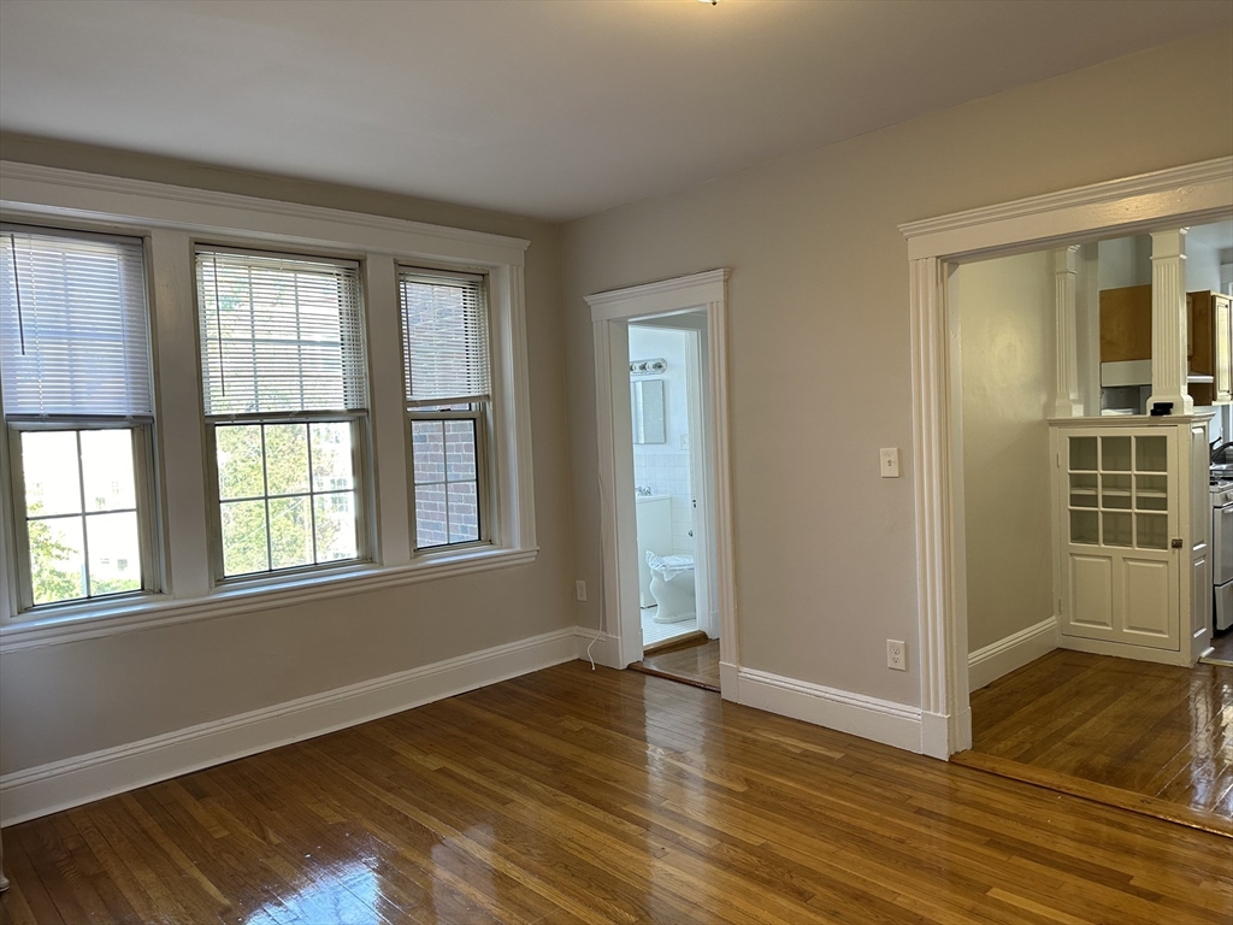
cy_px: 462
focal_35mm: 24
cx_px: 616
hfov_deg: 71.6
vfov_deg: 56.8
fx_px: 855
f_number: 1.78
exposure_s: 1/60
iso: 125
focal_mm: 6.86
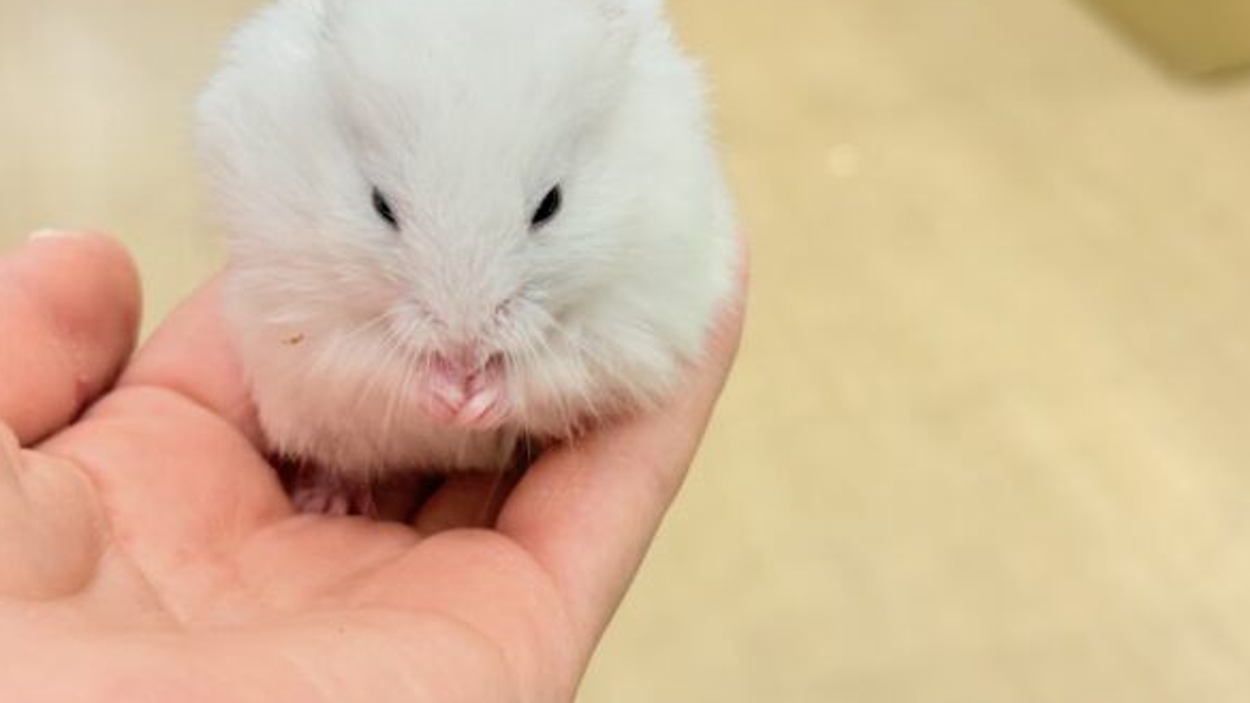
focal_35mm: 62
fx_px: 2055
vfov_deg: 19.4
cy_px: 314
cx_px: 654
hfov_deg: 33.8
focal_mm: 5.96
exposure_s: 1/50
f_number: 1.6
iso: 50
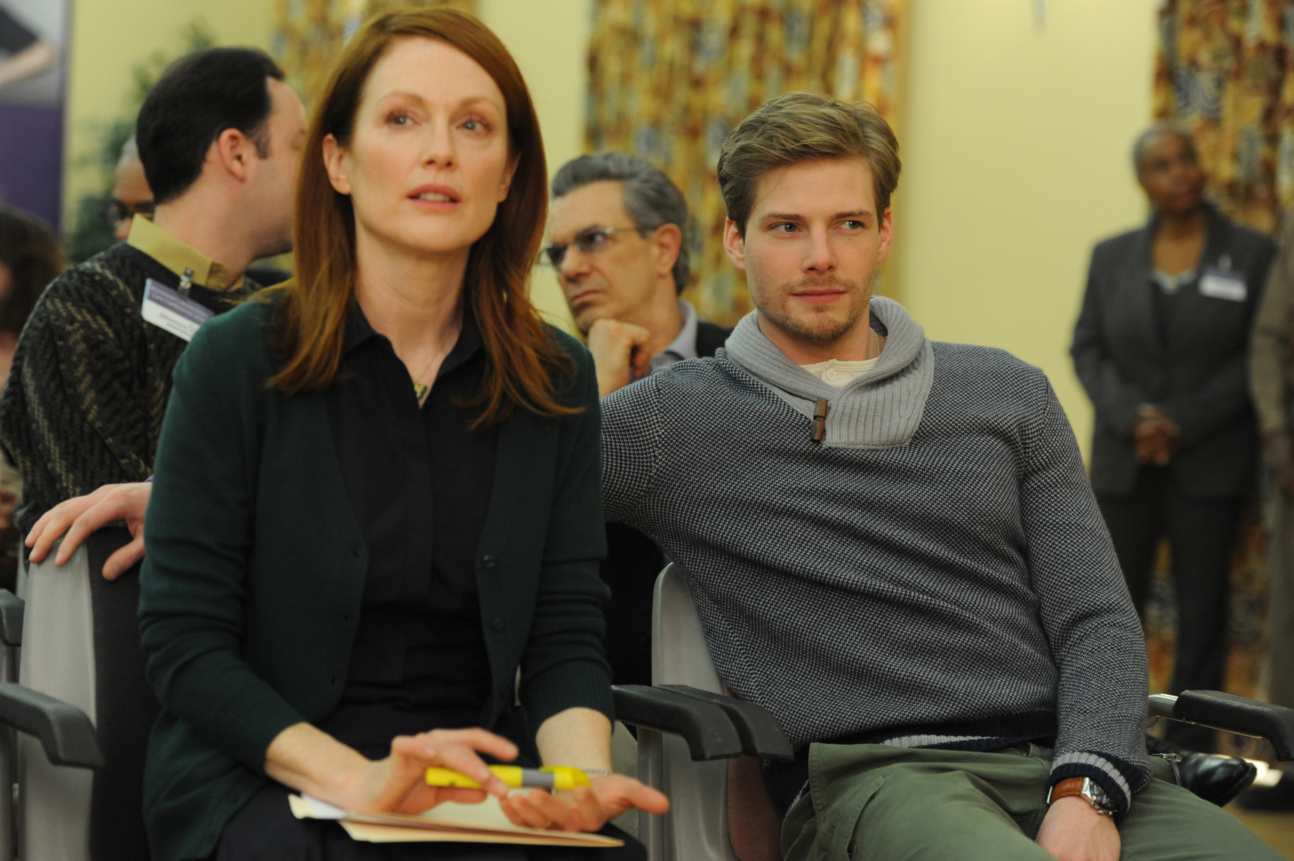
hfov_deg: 22.6
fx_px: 3233
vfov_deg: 15.2
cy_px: 430
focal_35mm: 90
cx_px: 647
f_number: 3.5
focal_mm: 90
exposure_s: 1/100
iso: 2500
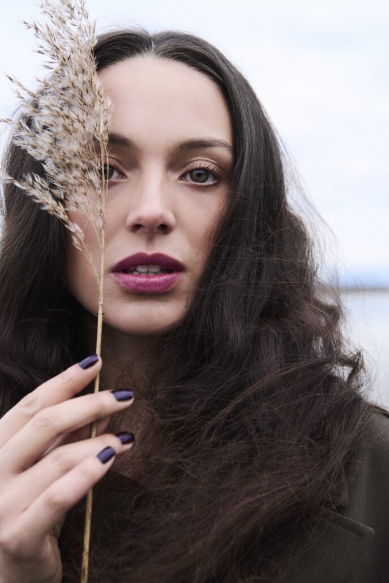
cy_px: 292
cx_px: 194
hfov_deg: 24.6
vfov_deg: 36.2
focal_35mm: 55
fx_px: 891
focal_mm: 55
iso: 1250
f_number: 5.6
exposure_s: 1/250
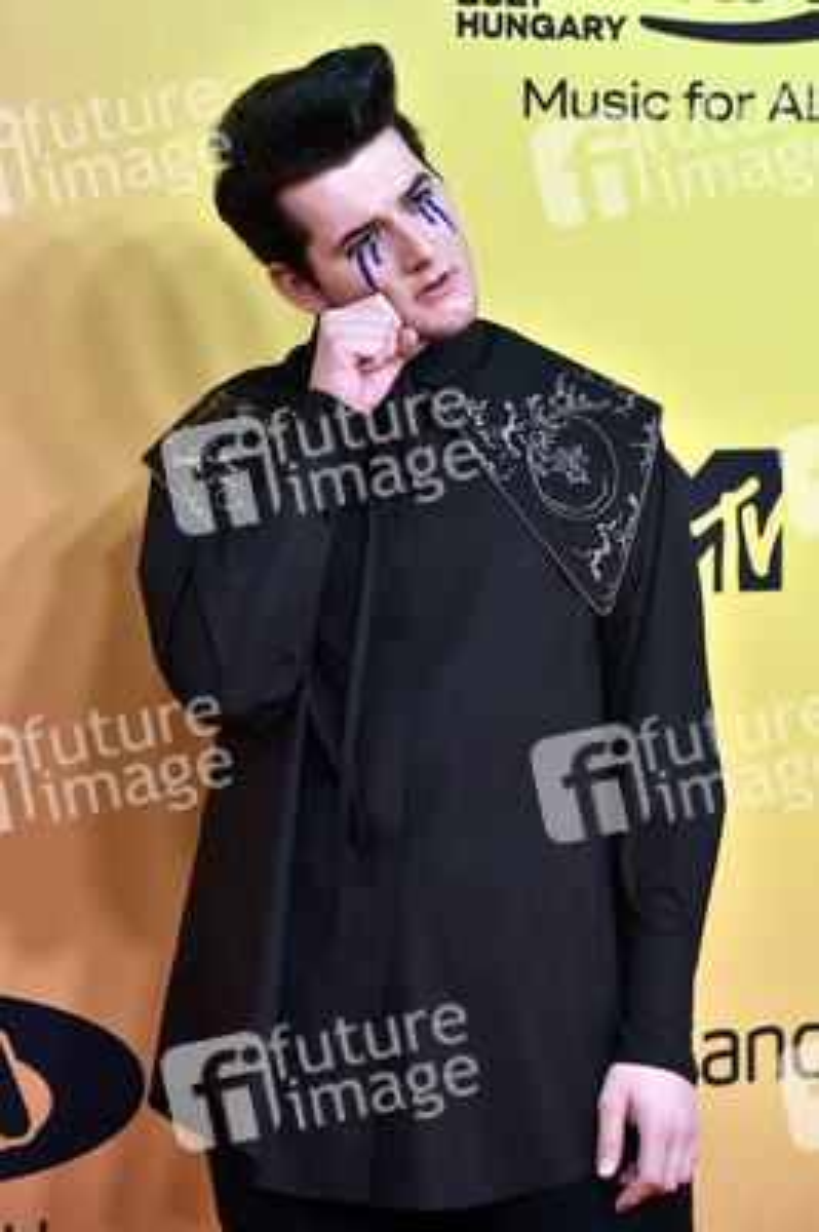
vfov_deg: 15.2
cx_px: 410
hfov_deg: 10.1
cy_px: 616
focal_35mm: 135
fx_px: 4615
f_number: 5.6
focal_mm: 135
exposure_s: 1/200
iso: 2000
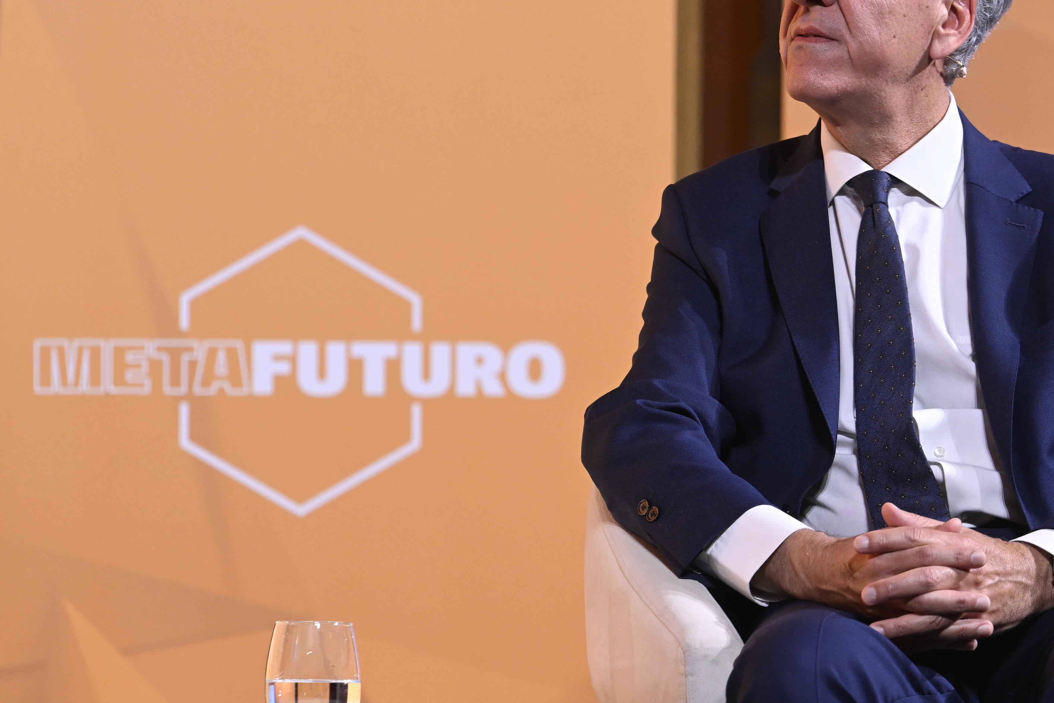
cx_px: 789
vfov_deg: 5.5
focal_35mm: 248
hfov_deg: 8.3
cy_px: 208
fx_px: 7260
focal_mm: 140
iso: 2000
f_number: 4.5
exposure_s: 1/200
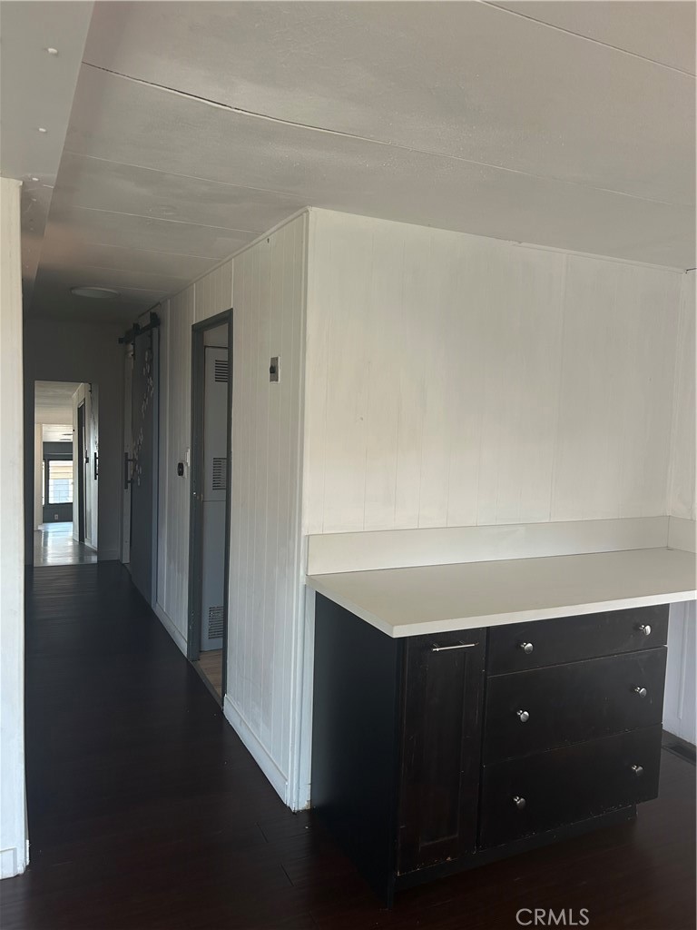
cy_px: 465
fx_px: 698
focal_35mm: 26
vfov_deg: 67.3
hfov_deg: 53.1
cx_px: 348
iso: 64
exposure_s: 1/121
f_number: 1.5
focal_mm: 5.7
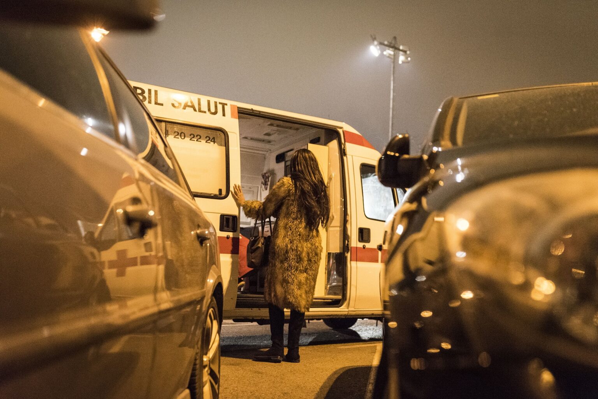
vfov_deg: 37.9
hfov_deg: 54.4
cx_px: 299
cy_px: 200
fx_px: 582
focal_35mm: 35
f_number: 2.2
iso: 12800
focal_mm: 35
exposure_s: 1/125
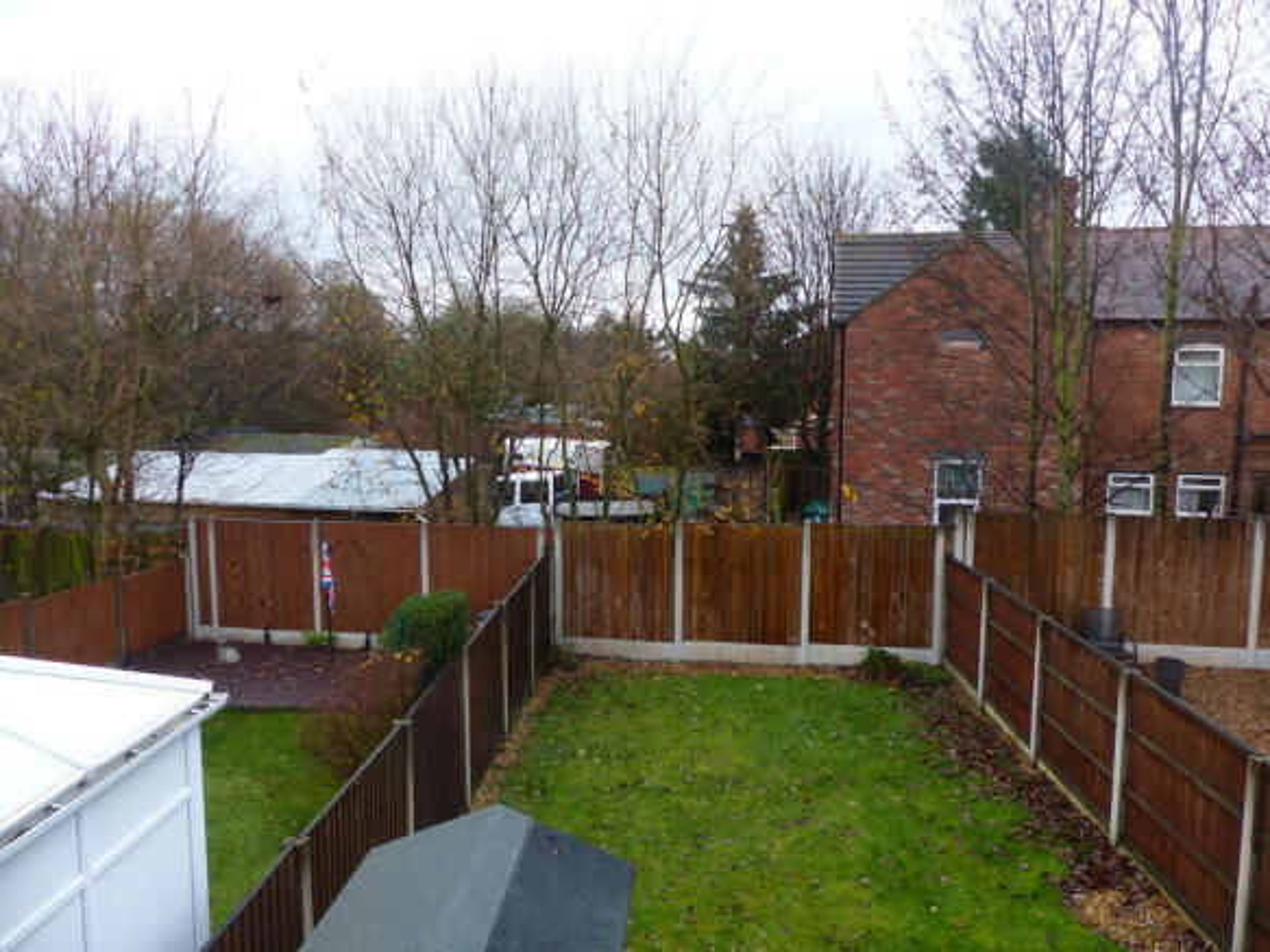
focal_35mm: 25
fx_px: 917
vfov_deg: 54.9
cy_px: 476
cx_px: 635
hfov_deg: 69.4
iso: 100
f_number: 2.8
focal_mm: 4.5
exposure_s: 1/60
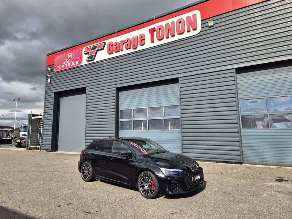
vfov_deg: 58.9
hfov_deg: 73.9
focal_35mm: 23
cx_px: 146
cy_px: 110
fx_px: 194
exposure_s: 1/2272
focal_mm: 5.4
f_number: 1.8
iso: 25
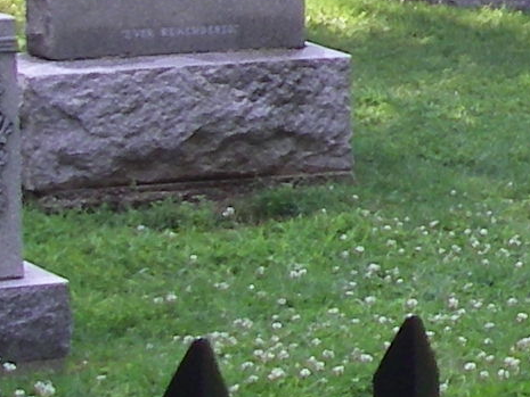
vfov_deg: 5.9
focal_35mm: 251
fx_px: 3844
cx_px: 1274
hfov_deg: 7.4
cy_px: -126
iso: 64
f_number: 3.3
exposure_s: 1/125
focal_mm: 6.3
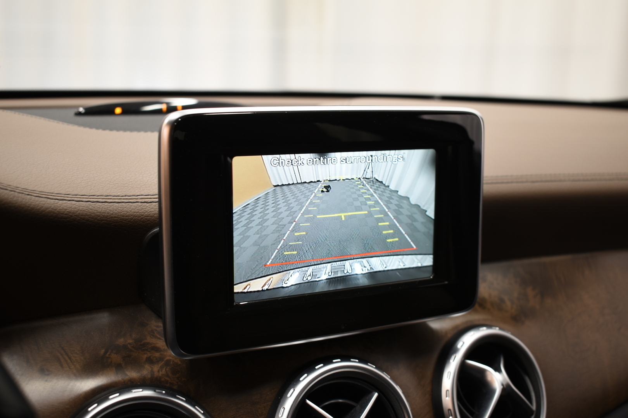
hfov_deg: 45.0
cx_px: 314
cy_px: 209
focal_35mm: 44
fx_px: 759
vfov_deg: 30.8
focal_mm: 29
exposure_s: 1/8
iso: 200
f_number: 4.2
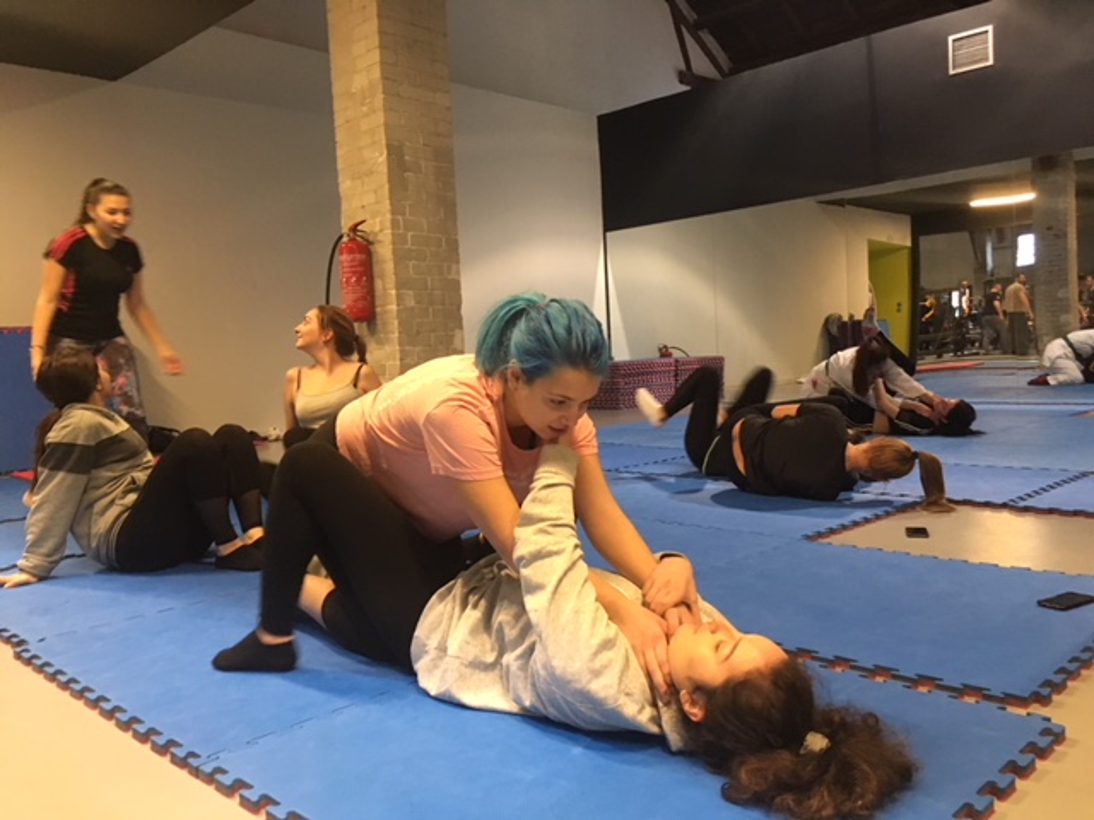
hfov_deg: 61.7
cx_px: 547
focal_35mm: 29
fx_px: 917
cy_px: 410
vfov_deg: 48.2
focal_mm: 4.15
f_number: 2.2
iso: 200
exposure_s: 1/17
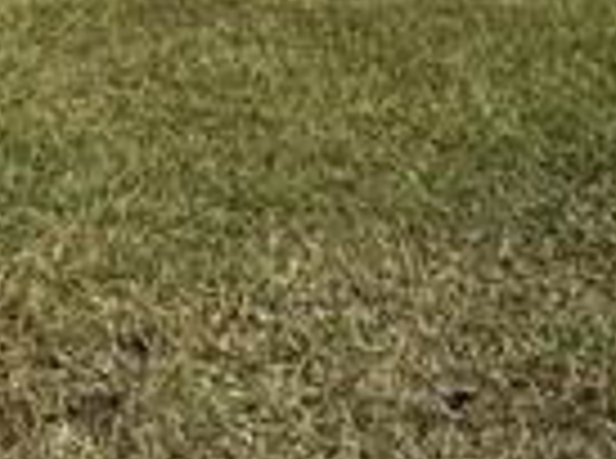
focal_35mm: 105
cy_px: -549
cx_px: 1043
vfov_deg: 12.0
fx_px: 1864
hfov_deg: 16.3
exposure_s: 1/1600
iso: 40
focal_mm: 2.22
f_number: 2.2
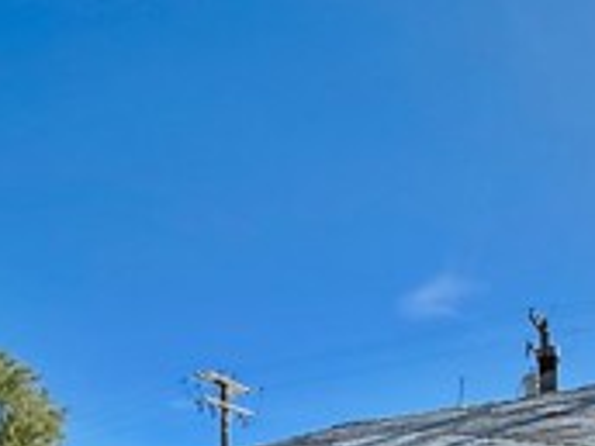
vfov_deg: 23.0
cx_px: 325
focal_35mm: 52
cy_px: 657
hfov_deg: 36.8
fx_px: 894
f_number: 2.2
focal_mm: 2.22
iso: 50
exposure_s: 1/876
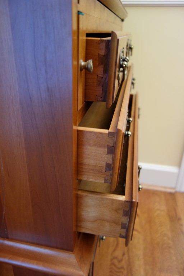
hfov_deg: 46.4
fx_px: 215
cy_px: 138
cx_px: 92
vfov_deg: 65.5
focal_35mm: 28
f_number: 1.8
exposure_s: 1/30
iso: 320
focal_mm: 10.4
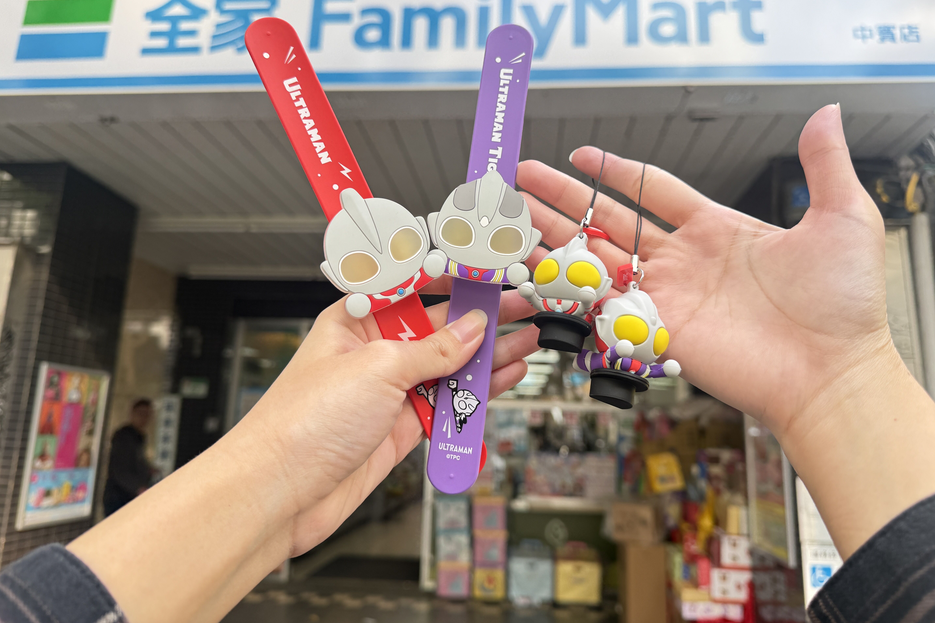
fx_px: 649
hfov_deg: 71.5
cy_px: 276
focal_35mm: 25
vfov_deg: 51.2
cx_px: 467
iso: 100
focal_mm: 6.76
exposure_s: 1/355
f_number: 1.78
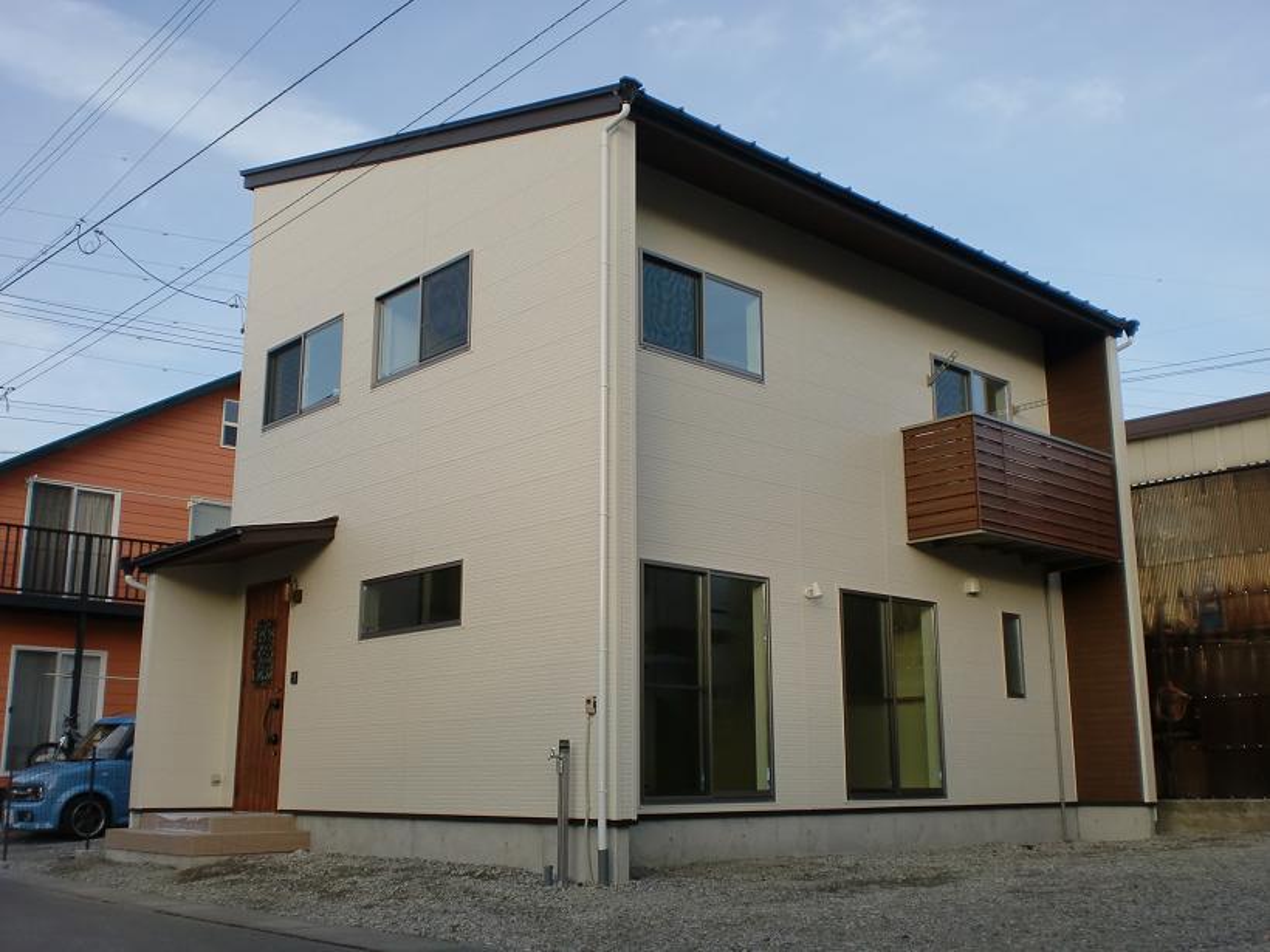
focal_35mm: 35
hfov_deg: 52.6
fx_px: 1284
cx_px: 635
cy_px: 476
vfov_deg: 40.7
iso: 64
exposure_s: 1/250
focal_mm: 6.3
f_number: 3.1
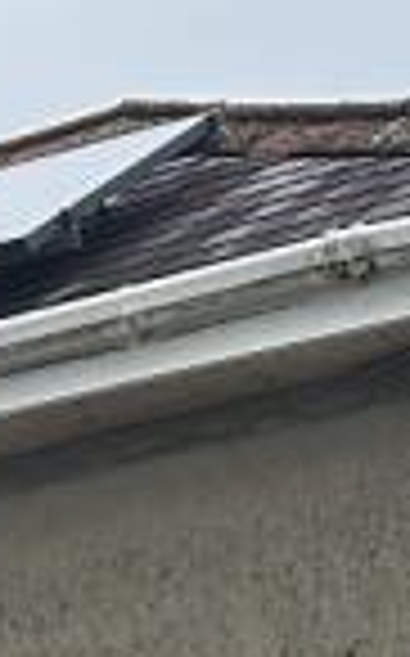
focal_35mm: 179
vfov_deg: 10.2
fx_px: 3207
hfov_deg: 7.2
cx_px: -135
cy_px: 1575
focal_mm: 6.86
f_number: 1.78
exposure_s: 1/3058
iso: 80
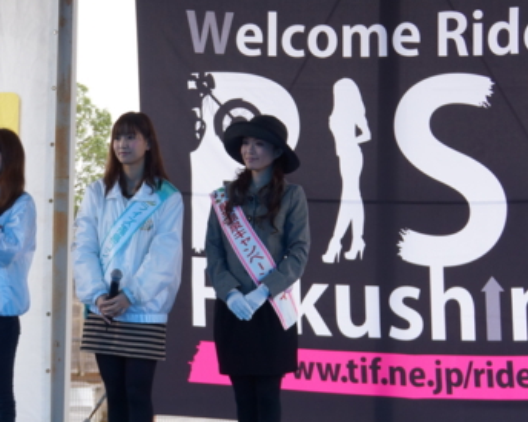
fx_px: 1875
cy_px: 165
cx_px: 218
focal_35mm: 120
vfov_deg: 12.8
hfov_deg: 16.0
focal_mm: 37
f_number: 4.5
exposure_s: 1/160
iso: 400
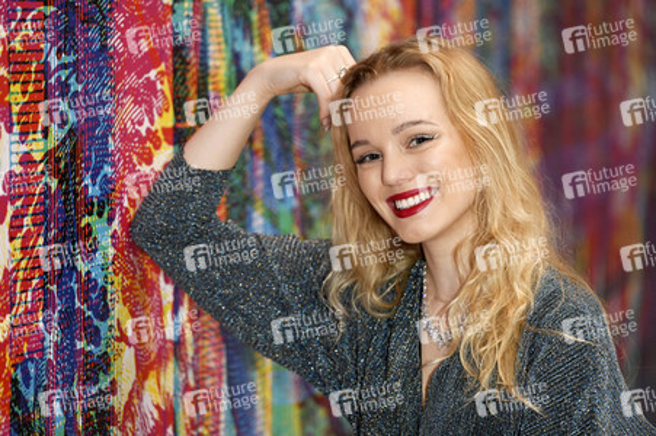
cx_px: 328
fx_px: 3460
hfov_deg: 10.8
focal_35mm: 190
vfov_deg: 7.2
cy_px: 218
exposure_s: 1/400
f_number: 4
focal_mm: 190
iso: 800
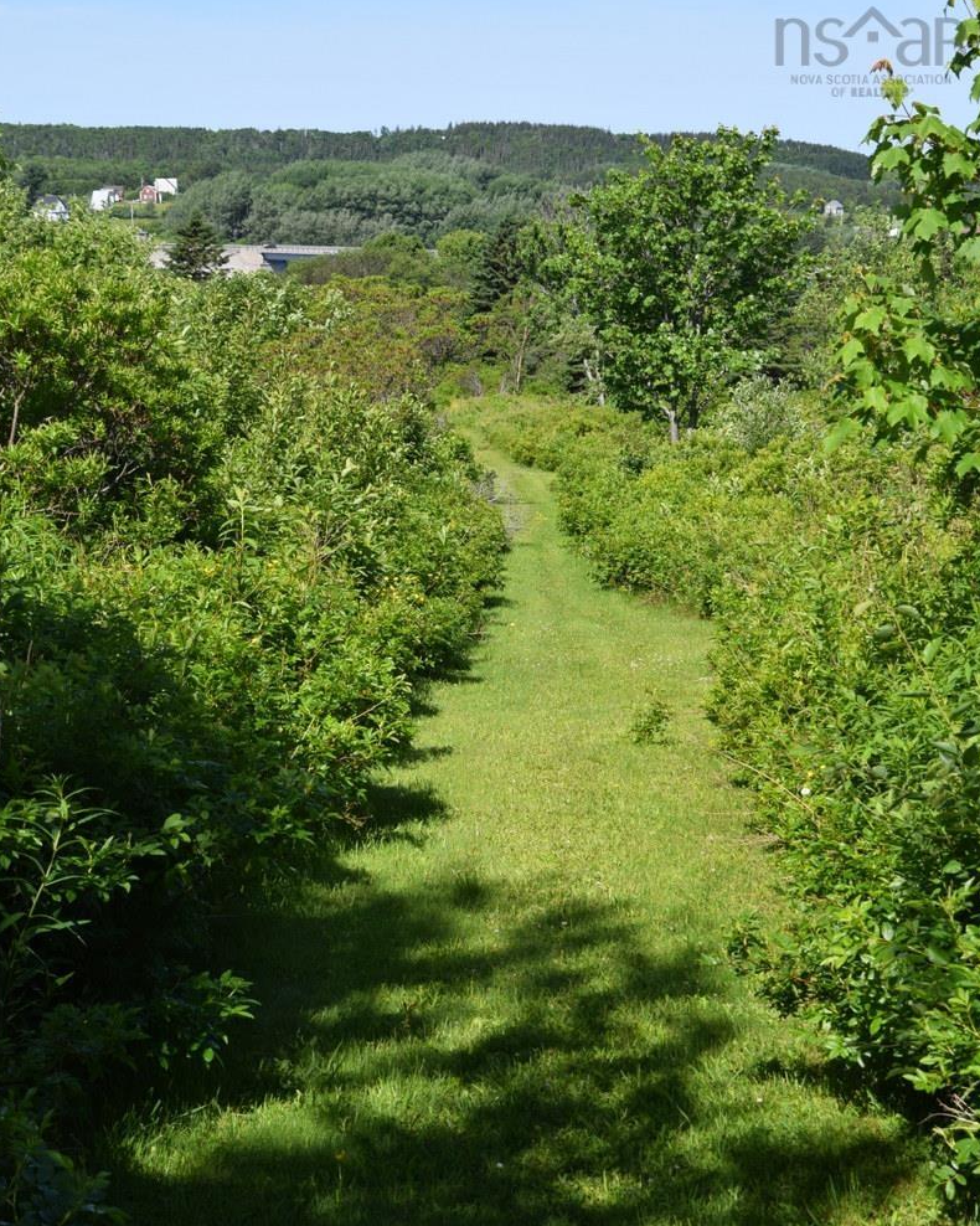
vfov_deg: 29.1
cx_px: 490
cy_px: 720
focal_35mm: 65
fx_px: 2357
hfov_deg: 23.5
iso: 200
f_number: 9
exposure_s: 1/320
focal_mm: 38
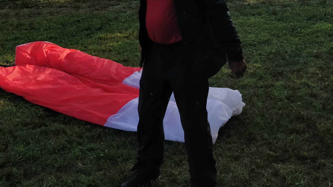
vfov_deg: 21.9
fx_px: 441
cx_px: 142
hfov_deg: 41.2
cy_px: -48
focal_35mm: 50
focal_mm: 4.1
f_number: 1.7
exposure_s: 1/2519
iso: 200
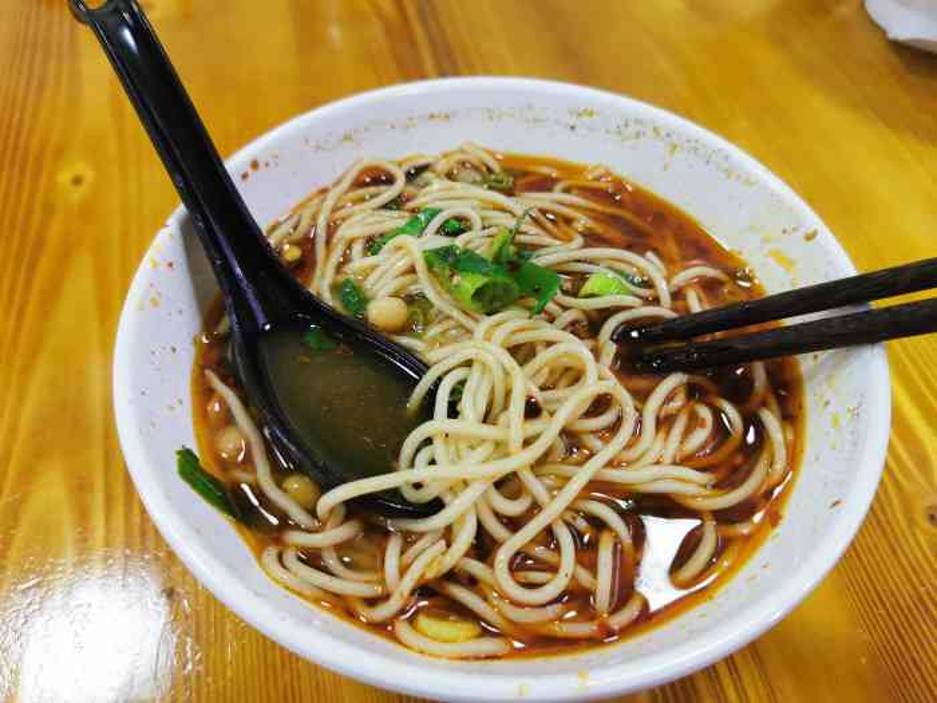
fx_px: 731
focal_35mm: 27
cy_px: 352
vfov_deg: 51.4
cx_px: 468
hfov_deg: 65.3
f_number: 1.6
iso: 250
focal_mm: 5.56
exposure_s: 1/50
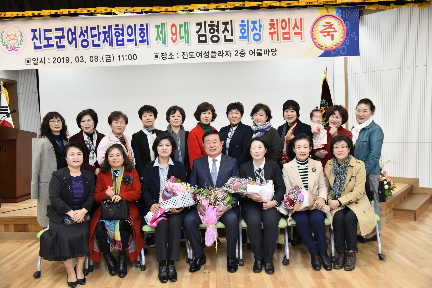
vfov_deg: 43.6
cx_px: 216
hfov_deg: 61.9
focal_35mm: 30
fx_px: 360
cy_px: 144
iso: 800
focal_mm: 30
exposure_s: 1/125
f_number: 4.5
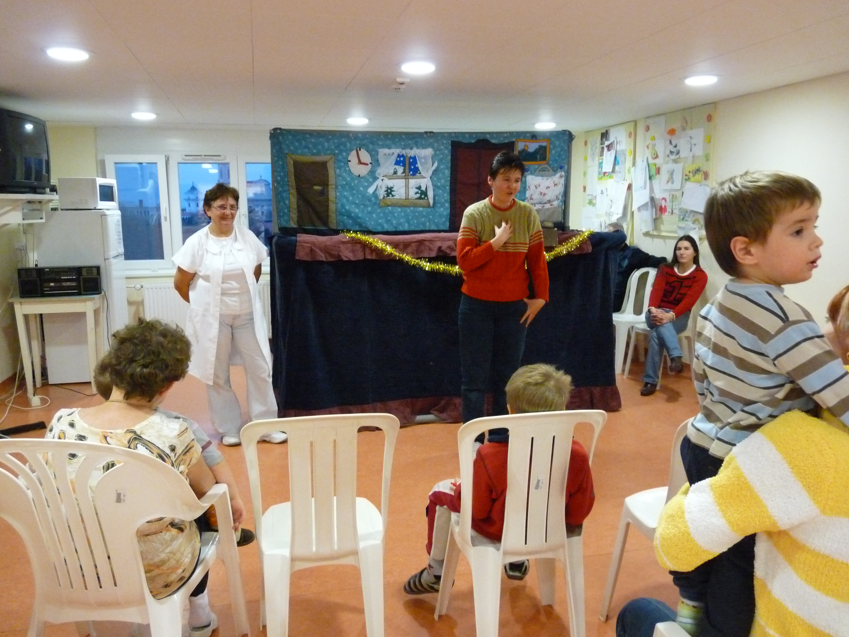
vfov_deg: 51.4
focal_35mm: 27
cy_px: 318
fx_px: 662
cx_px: 424
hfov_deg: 65.3
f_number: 2.8
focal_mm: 4.8
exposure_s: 1/50
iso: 800
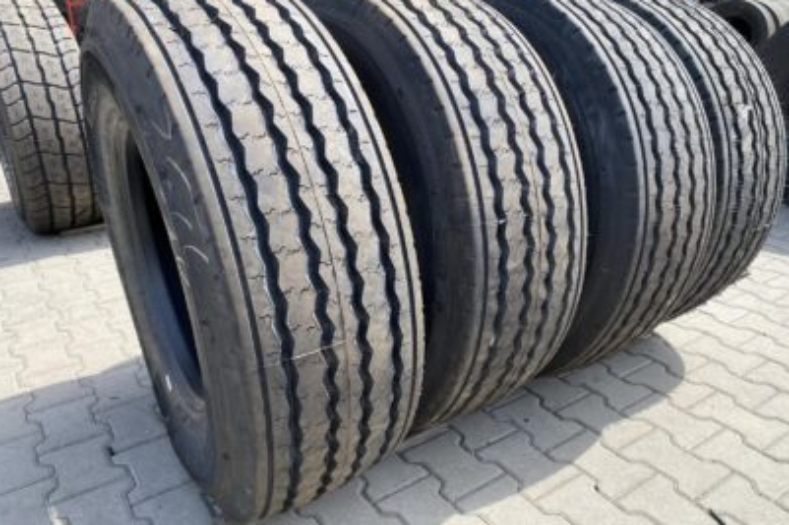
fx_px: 635
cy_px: 229
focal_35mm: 29
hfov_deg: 63.7
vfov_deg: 44.8
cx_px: 411
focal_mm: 4.25
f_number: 1.8
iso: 32
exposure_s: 1/690
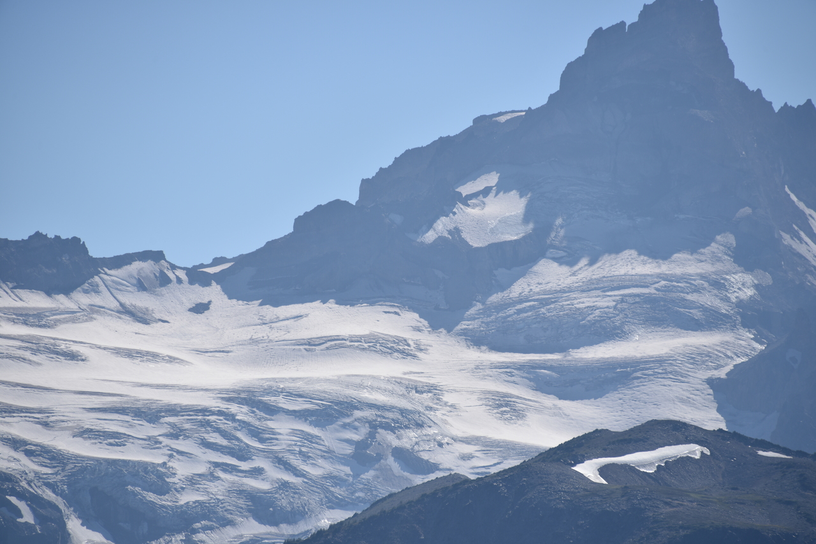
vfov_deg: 4.6
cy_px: 272
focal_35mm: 300
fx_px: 6801
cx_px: 408
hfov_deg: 6.9
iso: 100
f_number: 8
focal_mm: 300
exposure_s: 1/640
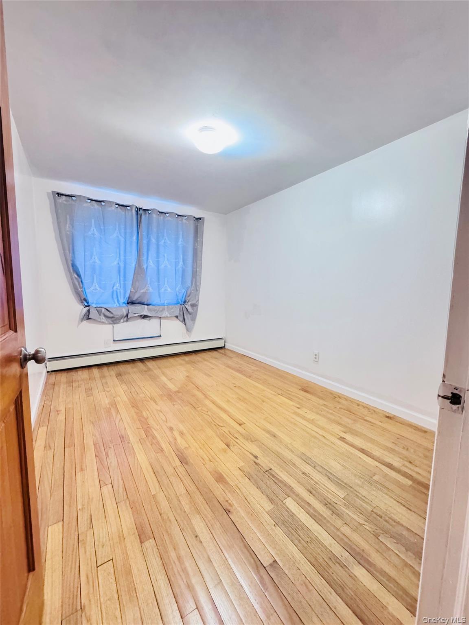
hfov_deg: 85.7
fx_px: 253
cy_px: 312
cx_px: 234
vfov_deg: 102.1
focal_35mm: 14
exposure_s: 1/60
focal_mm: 2.22
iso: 1000
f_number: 2.2
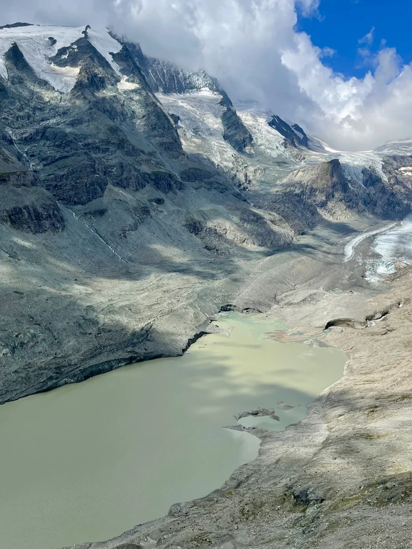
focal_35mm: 33
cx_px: 255
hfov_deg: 42.7
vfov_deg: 55.3
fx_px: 524
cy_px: 261
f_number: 1.6
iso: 32
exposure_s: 1/6579
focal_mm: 5.1
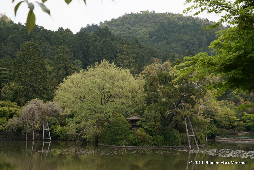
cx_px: 127
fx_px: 494
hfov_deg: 28.8
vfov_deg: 19.5
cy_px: 85
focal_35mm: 70
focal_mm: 70
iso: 400
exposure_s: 1/200
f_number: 11
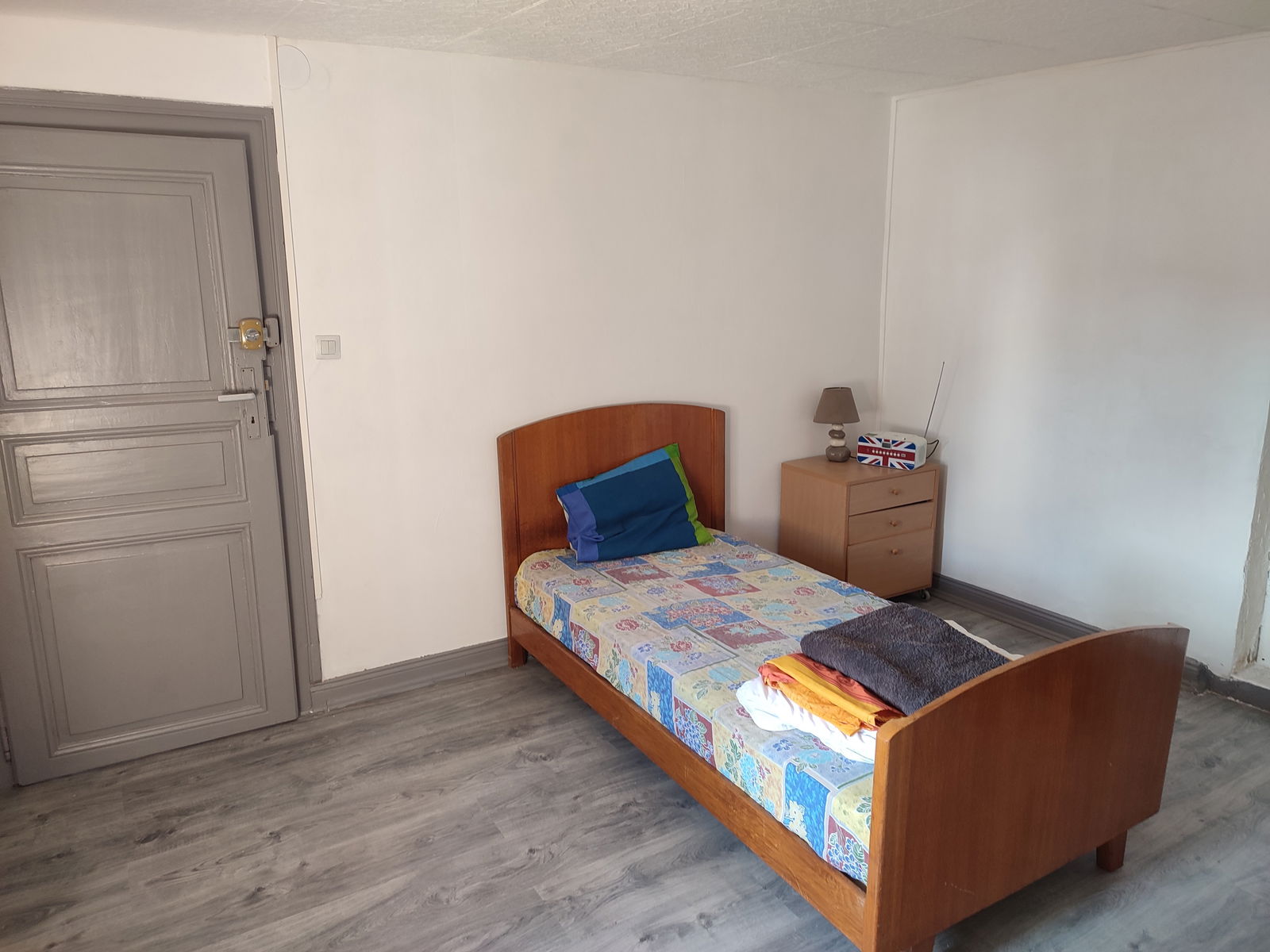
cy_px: 476
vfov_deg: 54.9
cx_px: 635
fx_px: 917
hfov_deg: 69.4
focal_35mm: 25
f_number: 1.9
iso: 472
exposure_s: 1/33
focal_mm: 6.04
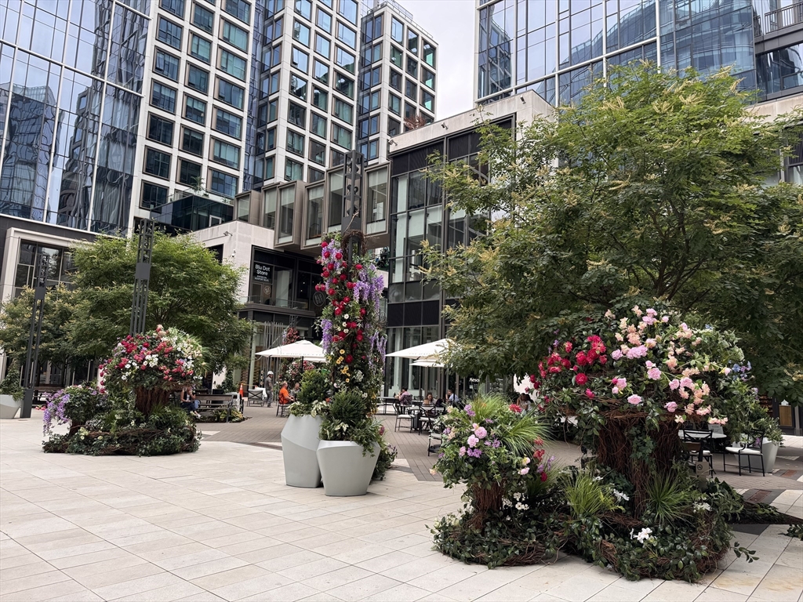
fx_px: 557
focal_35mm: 24
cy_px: 301
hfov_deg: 71.6
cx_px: 402
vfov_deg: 56.8
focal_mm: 6.76
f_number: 1.78
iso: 80
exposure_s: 1/792
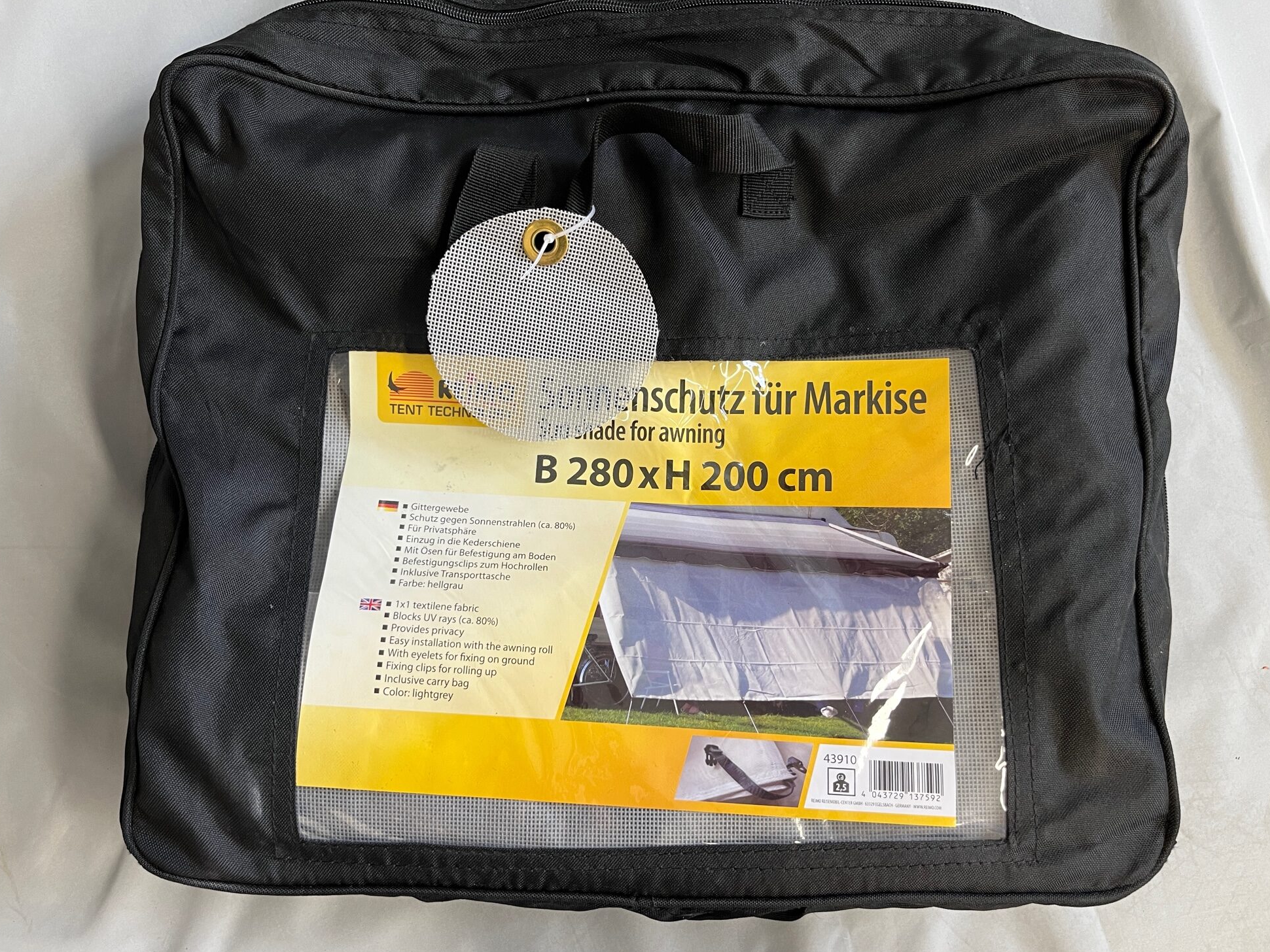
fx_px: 991
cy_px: 481
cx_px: 619
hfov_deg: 65.3
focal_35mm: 27
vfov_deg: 51.4
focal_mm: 5.1
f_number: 1.6
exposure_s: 1/50
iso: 80
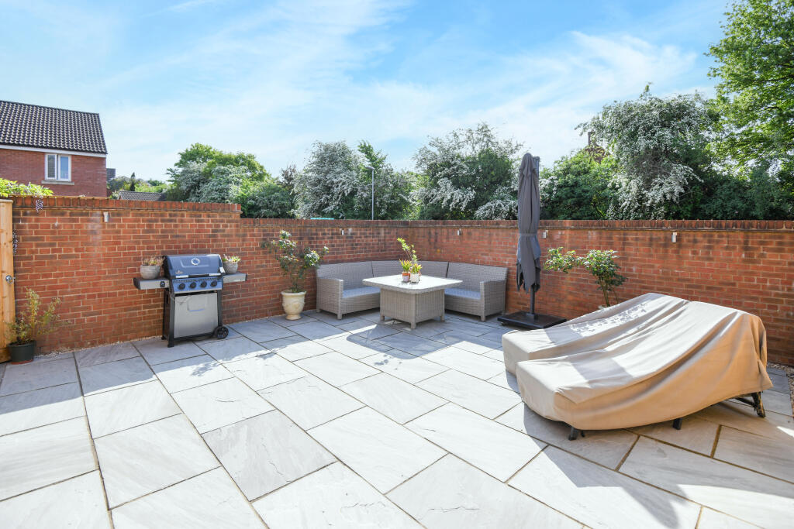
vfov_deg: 73.8
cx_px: 397
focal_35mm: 16
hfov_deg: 96.7
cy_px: 264
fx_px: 353
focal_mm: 16
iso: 320
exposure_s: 1/1250
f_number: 6.3
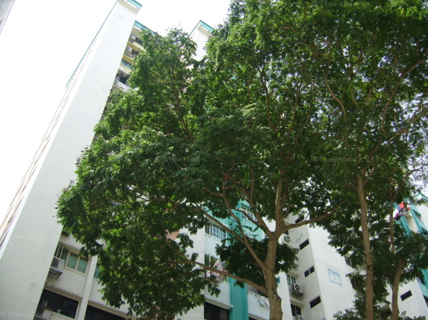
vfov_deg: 40.7
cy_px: 160
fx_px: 433
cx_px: 214
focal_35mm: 35
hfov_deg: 52.6
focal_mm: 5.95
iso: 50
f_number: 2.8
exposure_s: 1/500
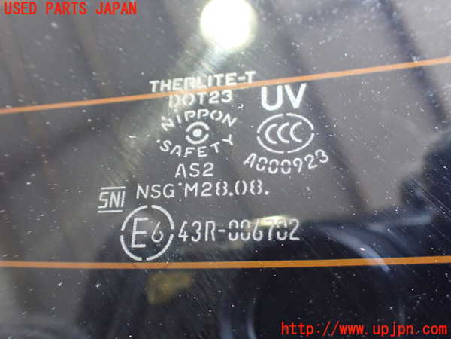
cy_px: 170
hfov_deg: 60.0
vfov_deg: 46.8
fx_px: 391
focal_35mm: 30
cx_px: 226
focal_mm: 5.4
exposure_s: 1/40
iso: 800
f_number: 2.3
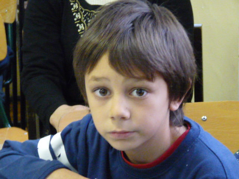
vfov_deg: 9.2
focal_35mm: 161
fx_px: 1112
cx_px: 120
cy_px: 90
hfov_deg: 12.3
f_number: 3.4
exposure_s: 1/15
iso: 800
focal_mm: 16.7
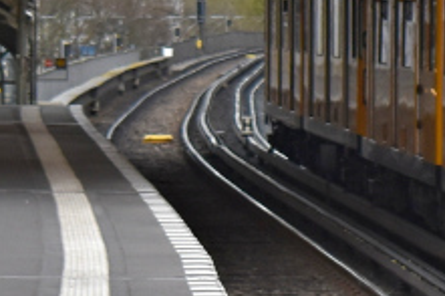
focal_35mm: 486
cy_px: 96
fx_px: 6002
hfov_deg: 4.2
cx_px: 932
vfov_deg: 2.8
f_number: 6.3
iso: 400
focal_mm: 55
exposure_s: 1/160
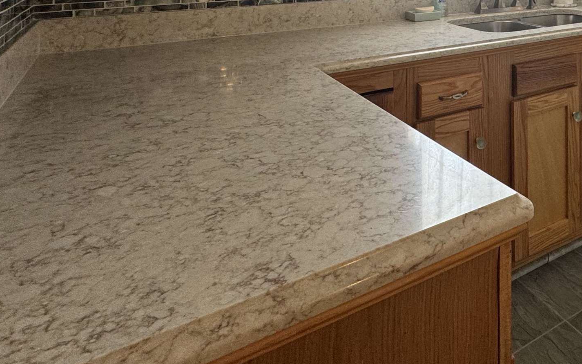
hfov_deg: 53.4
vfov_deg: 32.8
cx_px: 507
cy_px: -66
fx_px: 507
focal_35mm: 32
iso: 125
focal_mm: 2.22
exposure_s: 1/99
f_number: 2.2
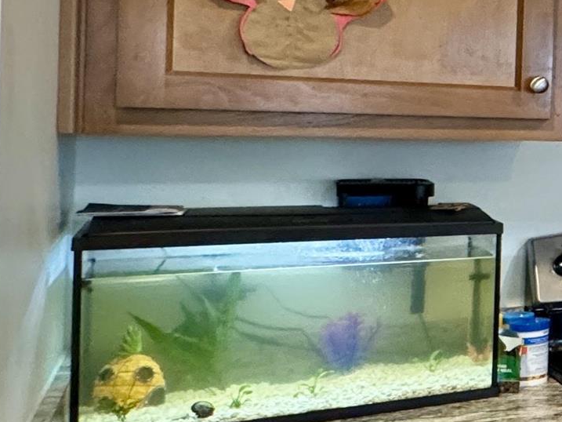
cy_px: 136
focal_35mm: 60
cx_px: 1155
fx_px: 974
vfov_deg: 24.3
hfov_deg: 18.5
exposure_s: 1/60
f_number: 2.2
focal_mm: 2.22
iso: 400
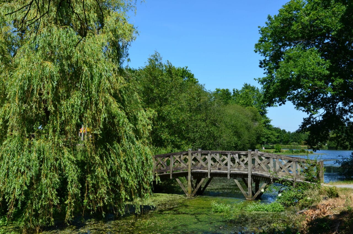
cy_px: 117
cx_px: 176
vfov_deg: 29.7
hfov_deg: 43.7
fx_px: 440
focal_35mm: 45
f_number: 10
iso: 200
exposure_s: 1/250
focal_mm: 30
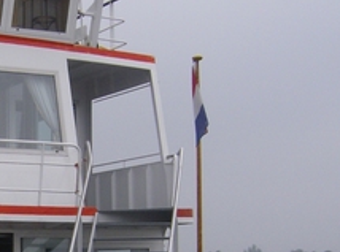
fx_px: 989
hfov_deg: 19.0
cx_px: 5
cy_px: 212
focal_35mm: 101
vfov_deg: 14.5
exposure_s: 1/559
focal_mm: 6
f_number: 4.7
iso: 100
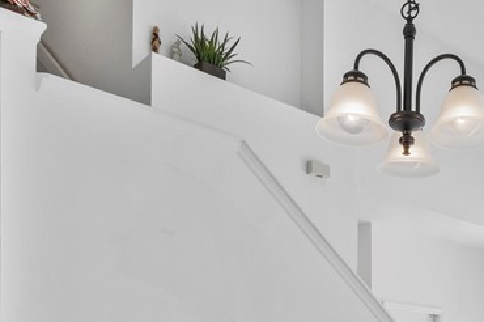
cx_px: 411
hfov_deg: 39.7
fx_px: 631
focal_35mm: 47
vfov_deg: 25.4
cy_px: 398
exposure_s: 1/15
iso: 250
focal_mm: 16
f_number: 10
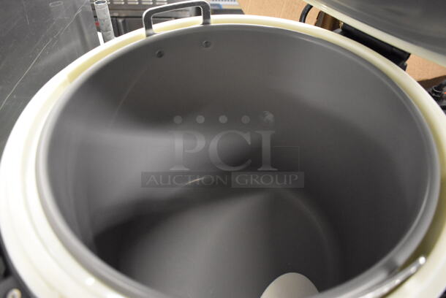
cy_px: 149
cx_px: 223
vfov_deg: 48.0
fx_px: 335
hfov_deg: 67.3
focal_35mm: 27
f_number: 3.5
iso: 5600
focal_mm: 18
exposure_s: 1/125
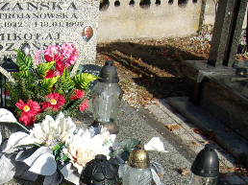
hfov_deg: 28.5
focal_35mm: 67
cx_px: 56
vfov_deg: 21.3
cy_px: 174
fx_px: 480
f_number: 10.4
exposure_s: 1/85
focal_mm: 4.9
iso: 80
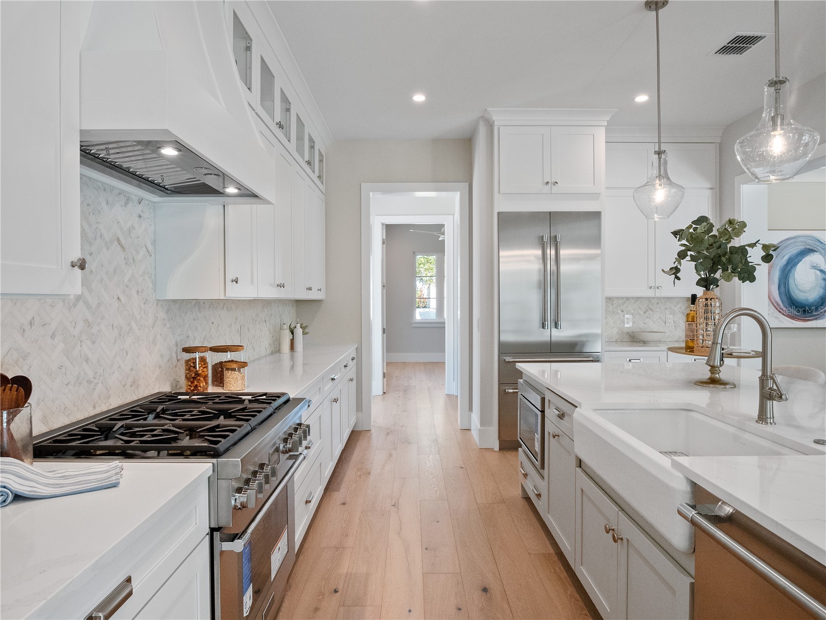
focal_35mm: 20
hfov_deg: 81.7
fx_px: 477
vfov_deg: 66.0
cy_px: 310
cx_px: 413
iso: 2500
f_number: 10
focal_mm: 10
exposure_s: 1/60
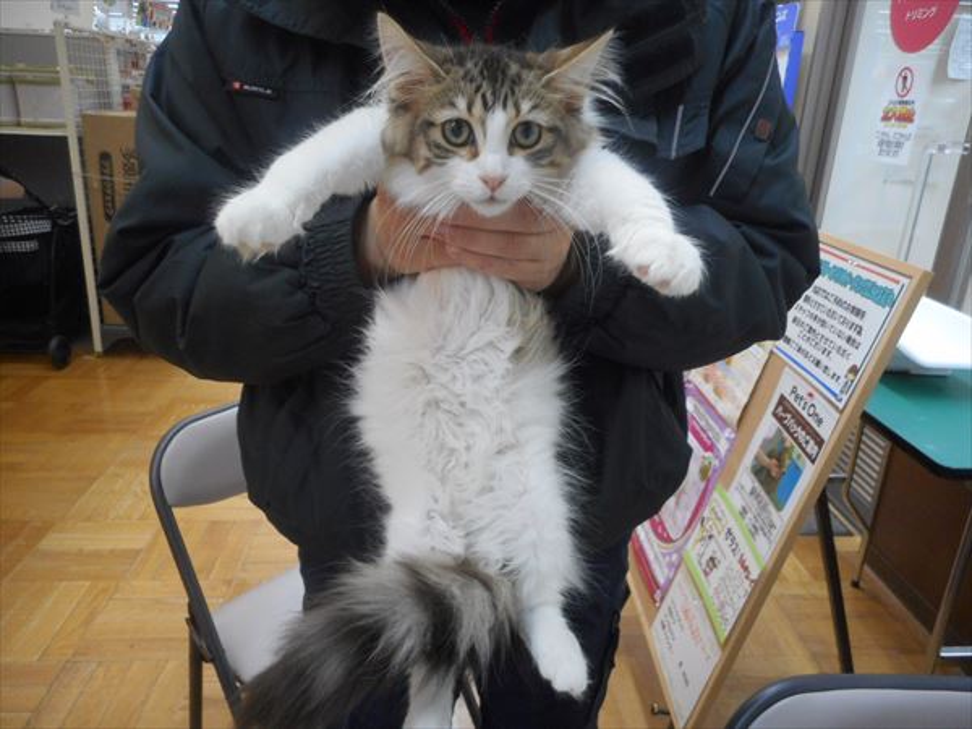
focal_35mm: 25
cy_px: 364
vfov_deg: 54.9
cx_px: 486
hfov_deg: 69.4
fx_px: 702
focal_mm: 4.5
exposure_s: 1/30
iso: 280
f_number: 3.7
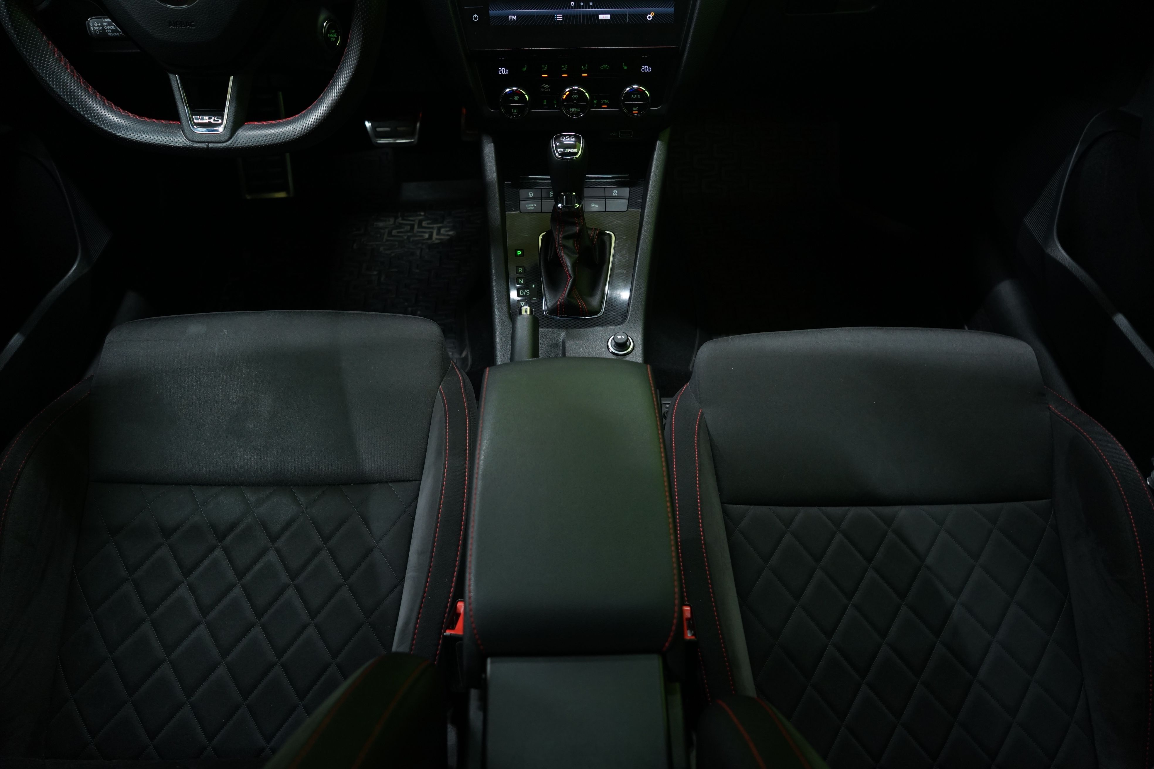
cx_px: 577
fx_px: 769
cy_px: 384
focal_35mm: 24
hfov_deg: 73.7
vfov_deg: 53.1
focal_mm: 24
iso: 1000
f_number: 4.5
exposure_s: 1/20
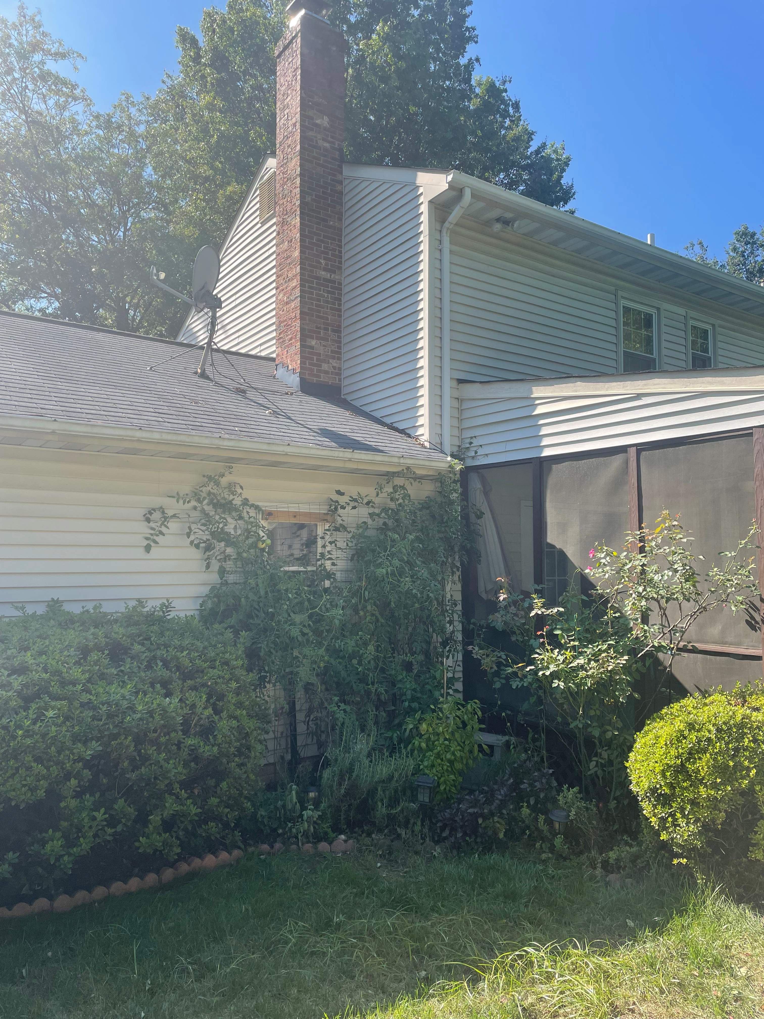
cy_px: 510
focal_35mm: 26
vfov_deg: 67.3
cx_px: 382
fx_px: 765
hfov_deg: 53.1
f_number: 1.6
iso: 32
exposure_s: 1/1595
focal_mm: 4.2
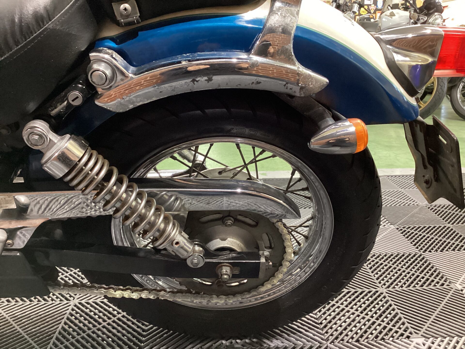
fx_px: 416
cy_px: 174
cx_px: 232
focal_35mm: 31
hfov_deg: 58.4
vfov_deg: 45.4
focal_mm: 3.3
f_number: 2.4
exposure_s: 1/40
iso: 400
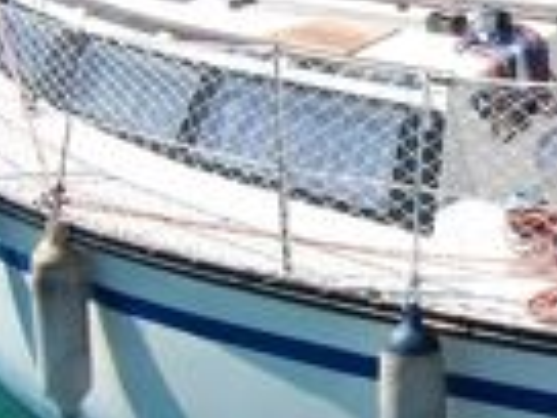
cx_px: 819
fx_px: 1818
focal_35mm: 113
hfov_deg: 16.0
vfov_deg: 13.1
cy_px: 307
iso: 80
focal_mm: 5.7
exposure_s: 1/400
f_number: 5.5
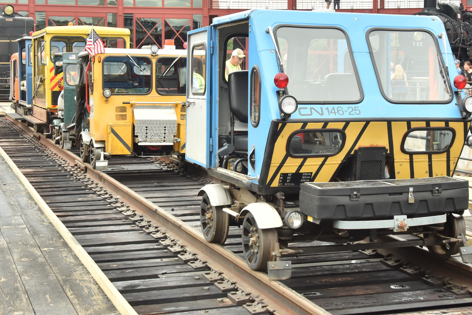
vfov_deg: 20.9
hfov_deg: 30.9
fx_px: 853
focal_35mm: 65
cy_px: 129
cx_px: 257
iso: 800
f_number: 8
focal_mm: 38
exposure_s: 1/500
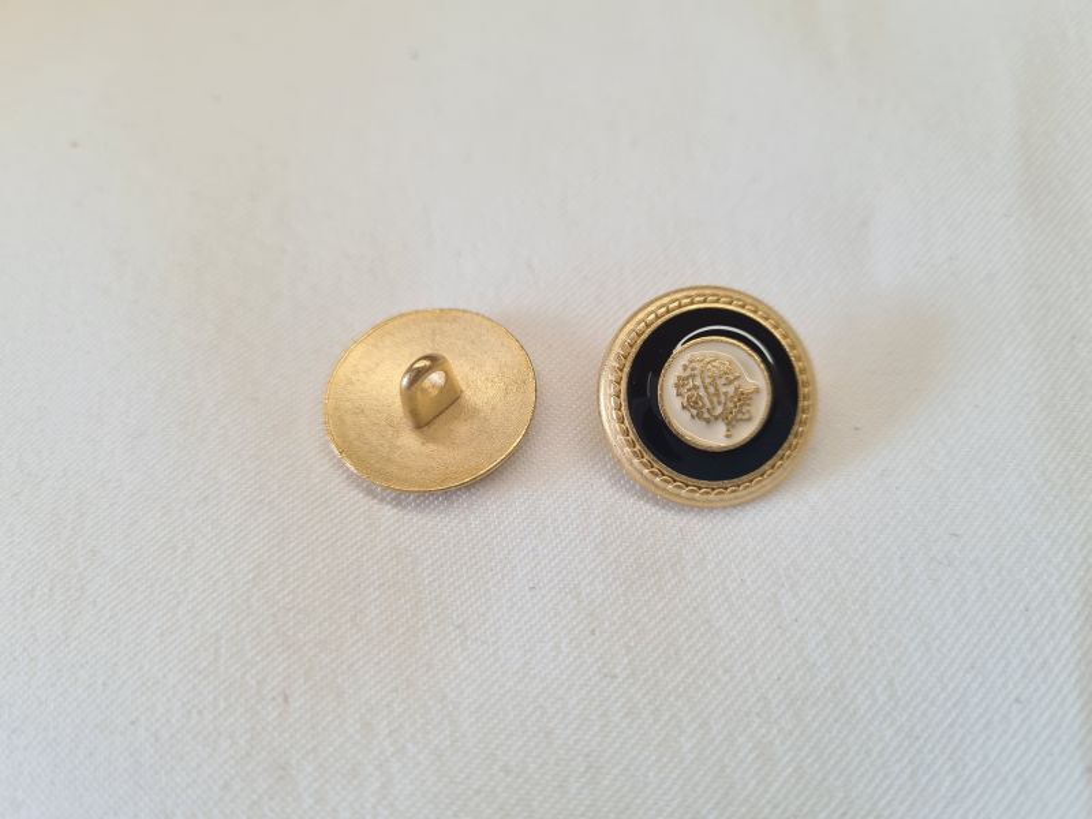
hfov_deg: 67.3
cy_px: 410
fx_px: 820
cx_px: 546
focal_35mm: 26
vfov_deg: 53.1
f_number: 1.8
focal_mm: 5.4
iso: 50
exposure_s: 1/260
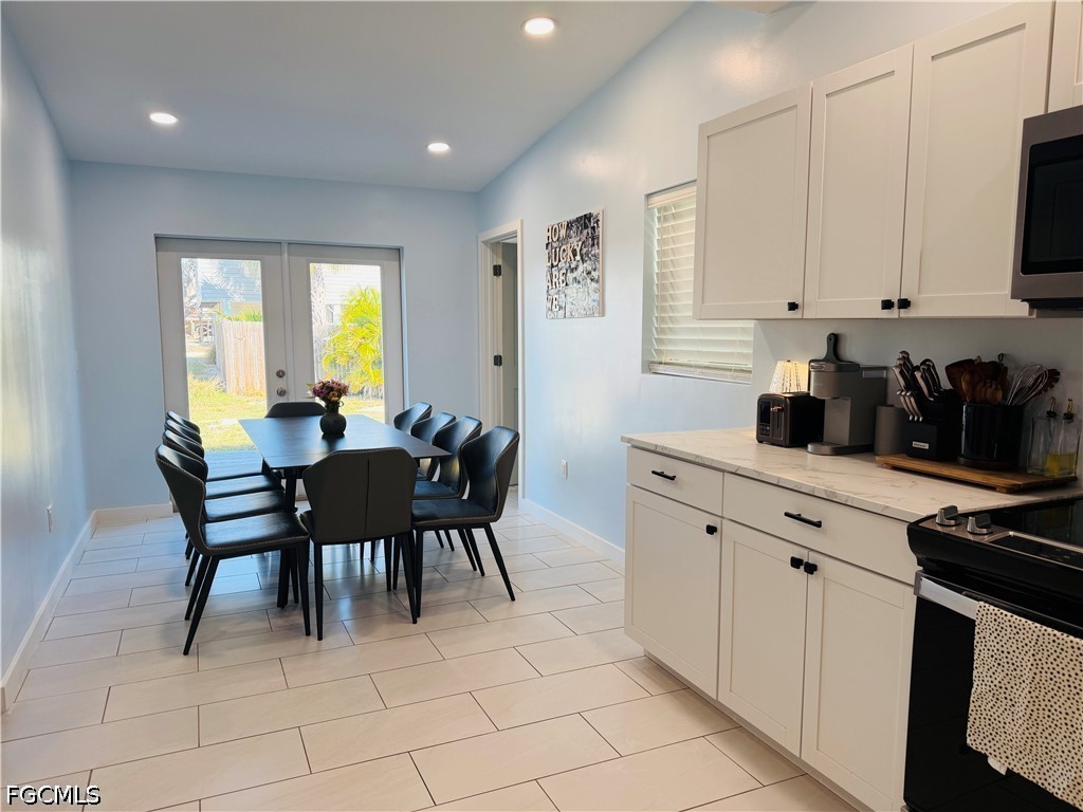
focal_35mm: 24
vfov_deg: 56.8
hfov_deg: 71.6
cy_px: 406
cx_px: 542
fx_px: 751
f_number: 1.78
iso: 80
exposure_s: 1/170
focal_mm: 6.76
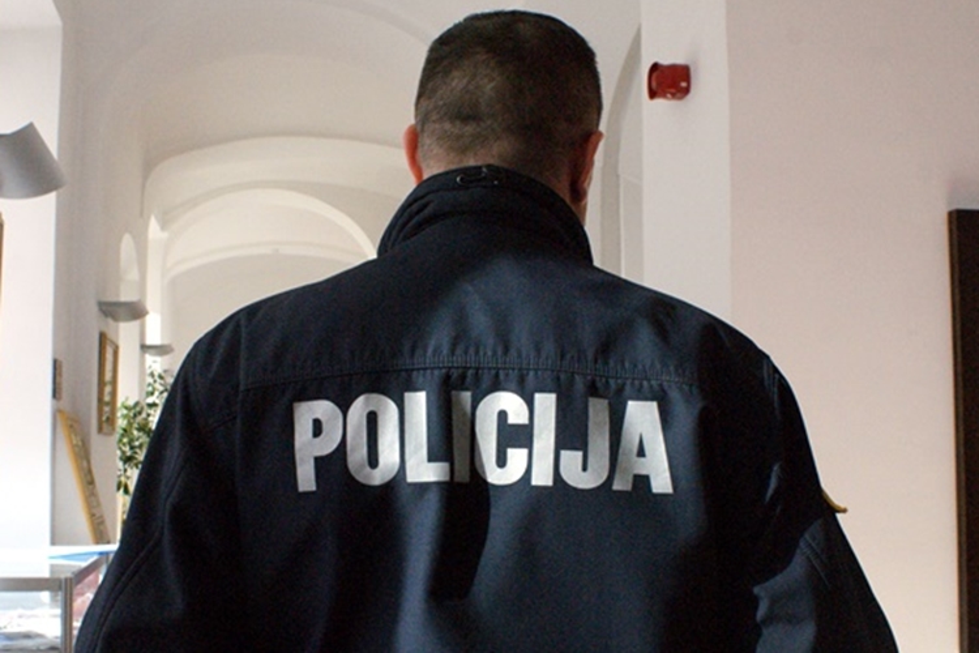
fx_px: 897
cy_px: 326
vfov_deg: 40.0
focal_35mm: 33
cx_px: 490
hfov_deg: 57.2
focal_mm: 22
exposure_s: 1/160
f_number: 11
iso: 1600
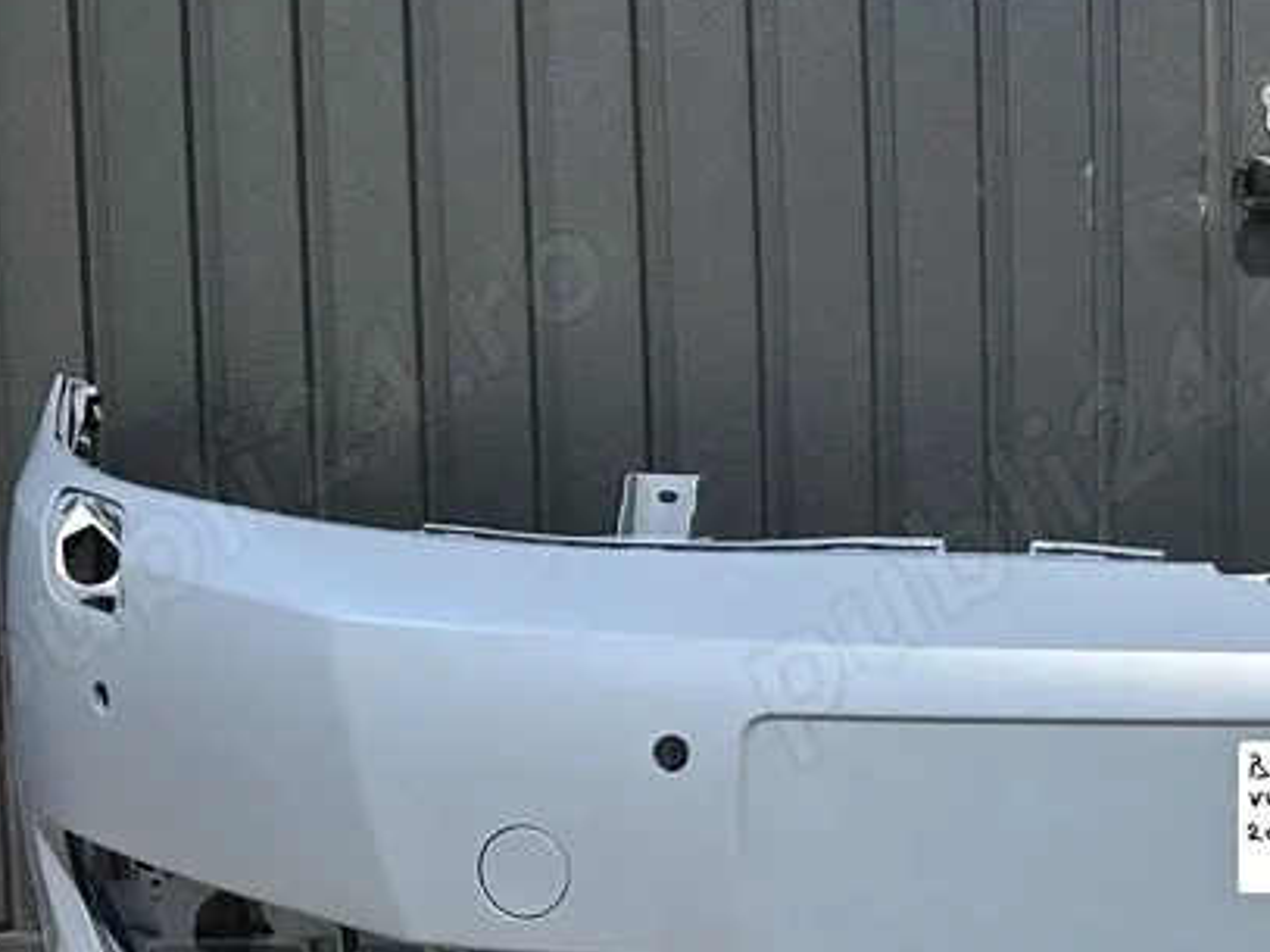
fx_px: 2164
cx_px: 1286
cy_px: 503
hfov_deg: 30.3
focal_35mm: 59
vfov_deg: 24.8
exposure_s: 1/50
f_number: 1.78
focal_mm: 6.86
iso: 320
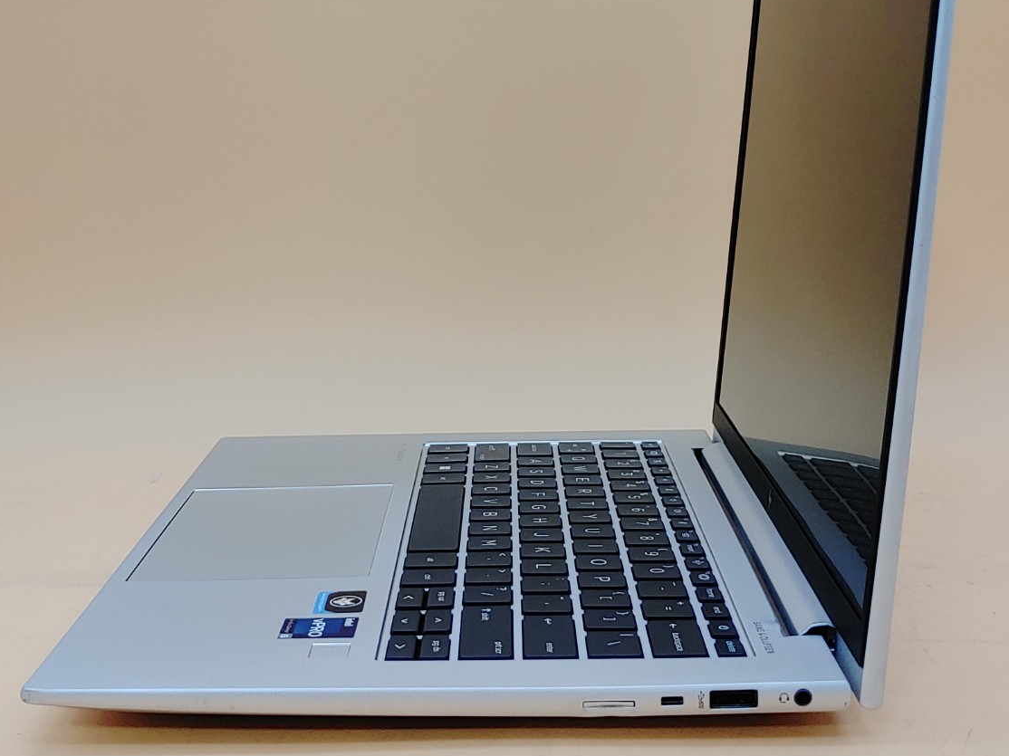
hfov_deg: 36.2
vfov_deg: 27.5
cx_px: 474
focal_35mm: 53
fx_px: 1545
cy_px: 302
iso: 50
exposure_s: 1/82
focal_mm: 4.36
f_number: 1.8
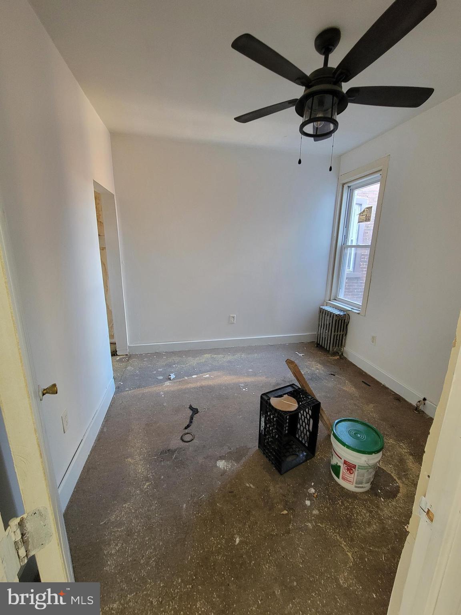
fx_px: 231
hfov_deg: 89.9
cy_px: 308
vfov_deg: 106.2
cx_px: 230
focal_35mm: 13
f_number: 2.2
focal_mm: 2.2
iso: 400
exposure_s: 1/40
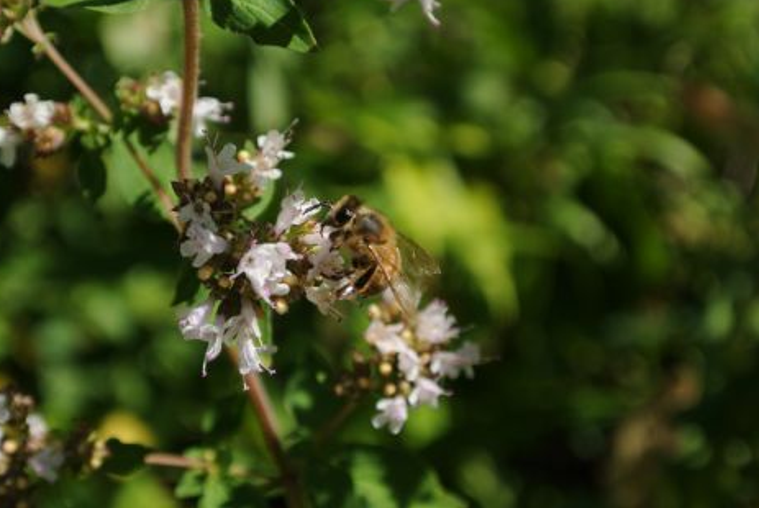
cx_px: 369
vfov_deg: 16.3
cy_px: 248
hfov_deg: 24.2
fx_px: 1773
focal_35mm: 84
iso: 100
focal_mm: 30
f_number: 5.6
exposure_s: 1/500
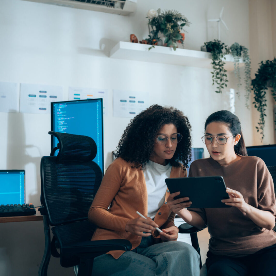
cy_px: 137
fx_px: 406
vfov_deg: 37.6
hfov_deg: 37.5
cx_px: 154
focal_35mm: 45
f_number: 2
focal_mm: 35
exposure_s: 1/80
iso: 400
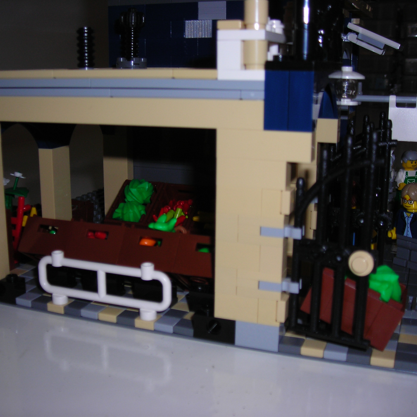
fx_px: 613
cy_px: 208
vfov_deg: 37.6
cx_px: 185
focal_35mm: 45
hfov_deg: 37.5
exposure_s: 1/60.1
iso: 50
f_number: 3.2
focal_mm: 6.3
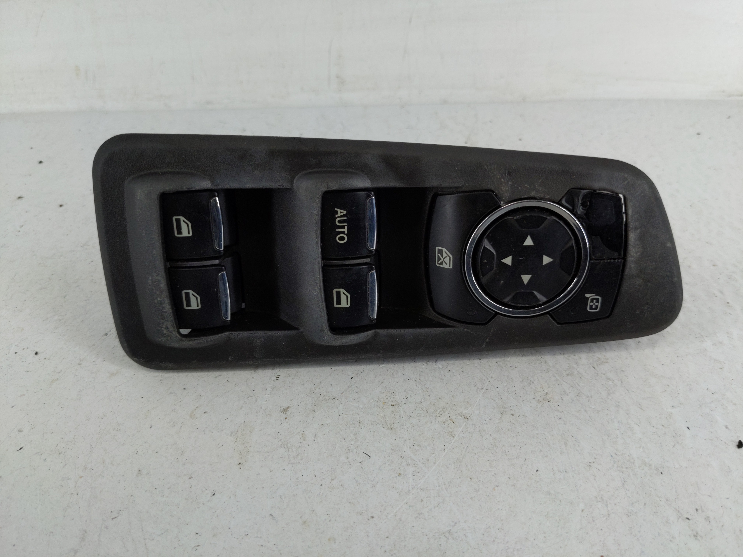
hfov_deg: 69.4
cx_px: 372
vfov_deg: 54.9
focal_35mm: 25
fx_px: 537
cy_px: 278
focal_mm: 4.38
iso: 55
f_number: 1.73
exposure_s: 1/108
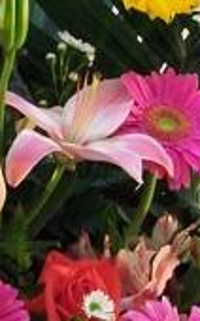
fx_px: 1398
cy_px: 151
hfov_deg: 8.0
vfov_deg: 13.1
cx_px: -83
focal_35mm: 160
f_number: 2.8
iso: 160
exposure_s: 1/25
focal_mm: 5.7
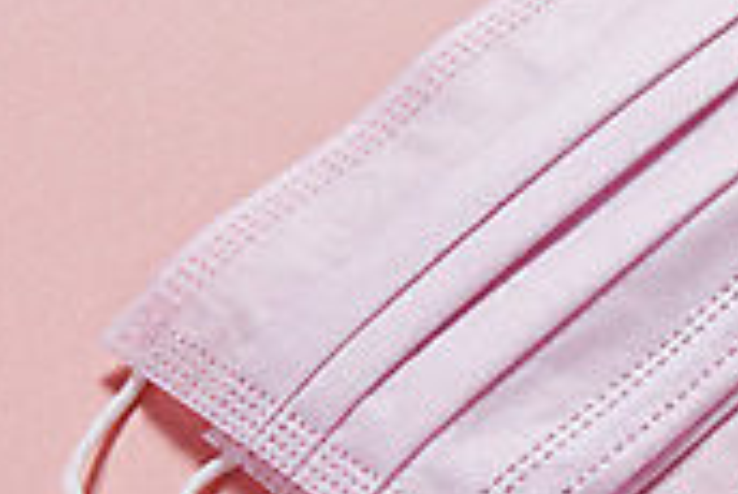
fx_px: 4432
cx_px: 1088
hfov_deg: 9.3
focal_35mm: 216
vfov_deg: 6.4
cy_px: 464
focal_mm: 62
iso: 100
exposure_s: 1/125
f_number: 22
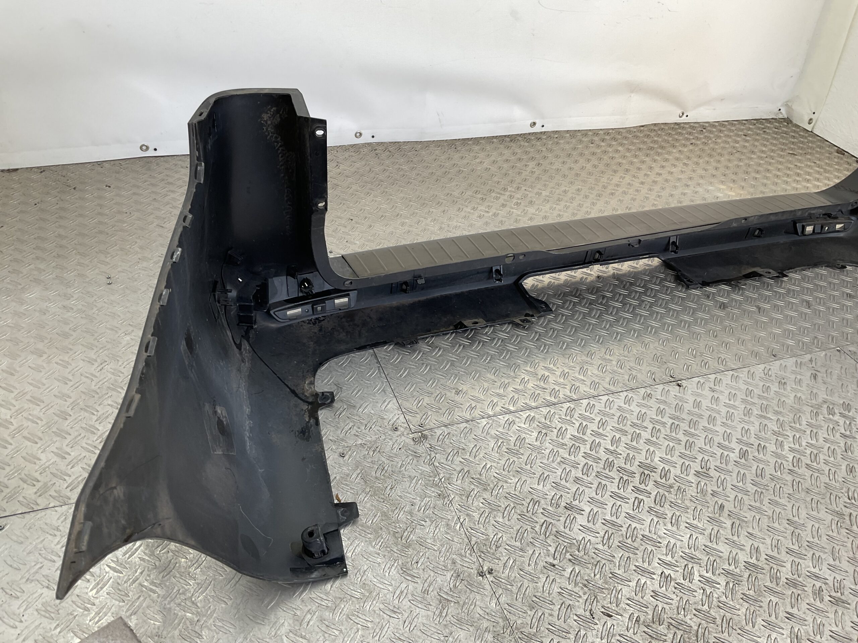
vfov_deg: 48.2
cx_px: 429
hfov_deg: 61.7
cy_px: 322
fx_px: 719
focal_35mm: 29
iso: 16
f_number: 1.8
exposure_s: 1/104
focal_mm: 3
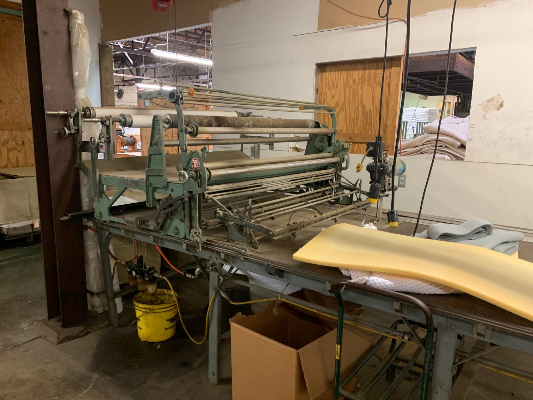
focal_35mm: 26
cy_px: 200
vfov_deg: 53.1
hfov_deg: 67.3
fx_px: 400
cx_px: 266
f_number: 1.8
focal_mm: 4.25
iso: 320
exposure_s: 1/40
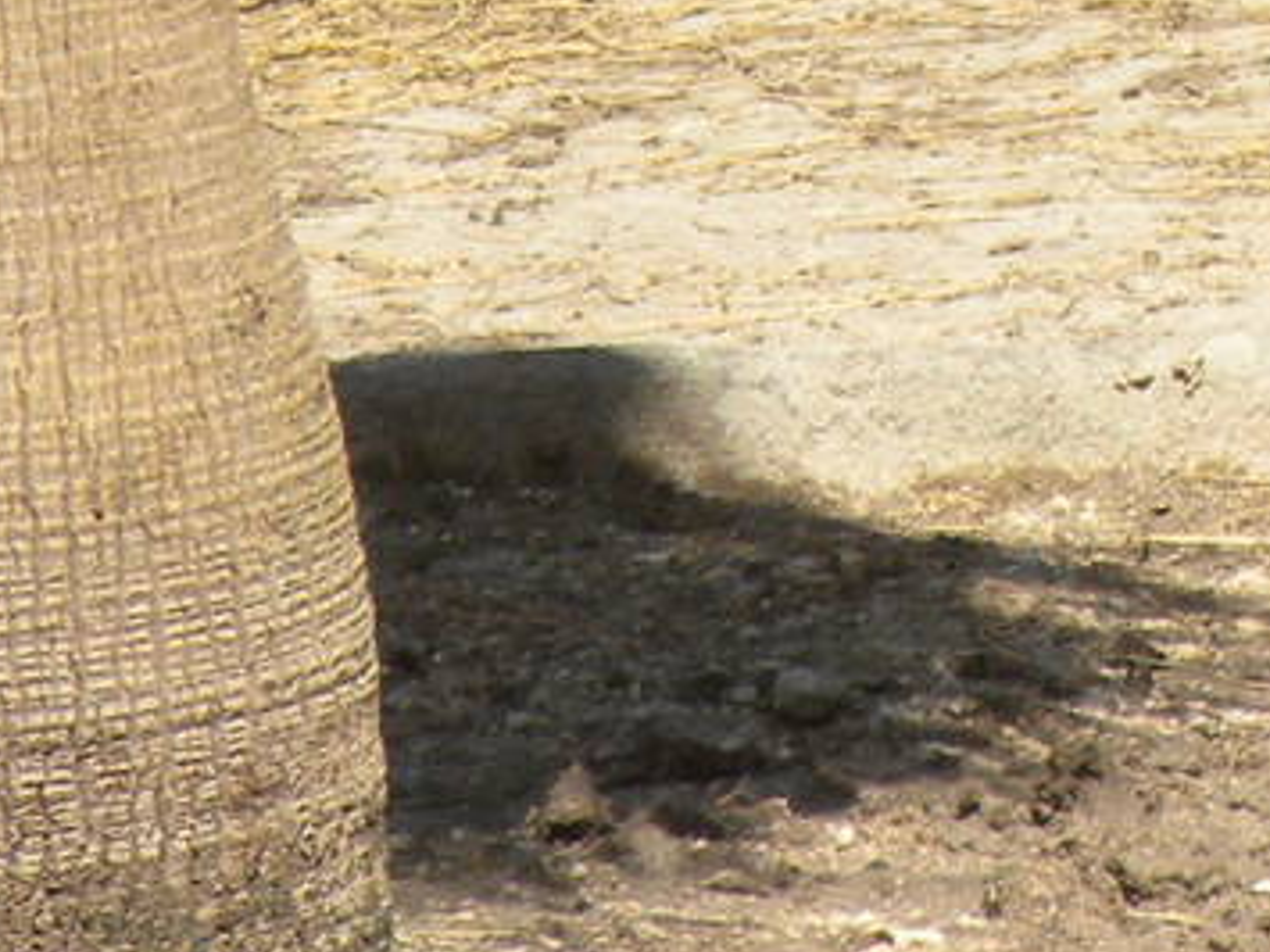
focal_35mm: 1073
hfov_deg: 1.8
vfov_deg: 1.4
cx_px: 1957
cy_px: -809
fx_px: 39353
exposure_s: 1/396
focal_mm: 42.1
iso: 80
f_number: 5.2
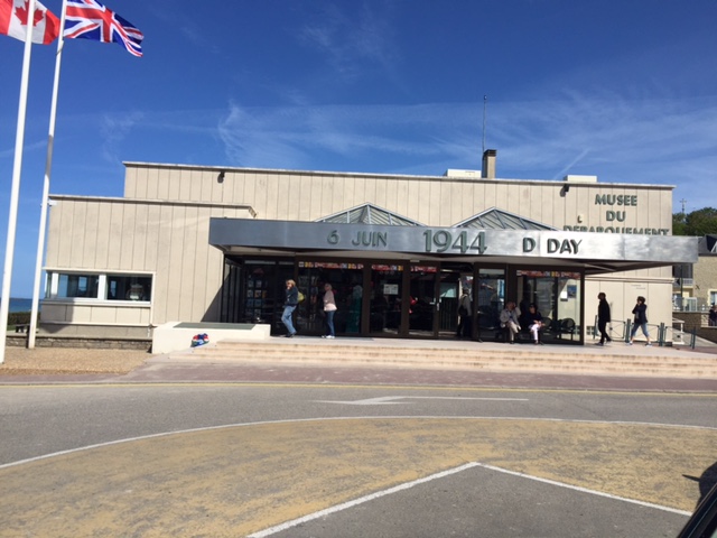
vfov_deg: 48.2
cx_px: 358
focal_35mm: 29
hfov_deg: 61.7
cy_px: 269
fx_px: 601
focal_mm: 4.15
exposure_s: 1/3968
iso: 32
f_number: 2.2
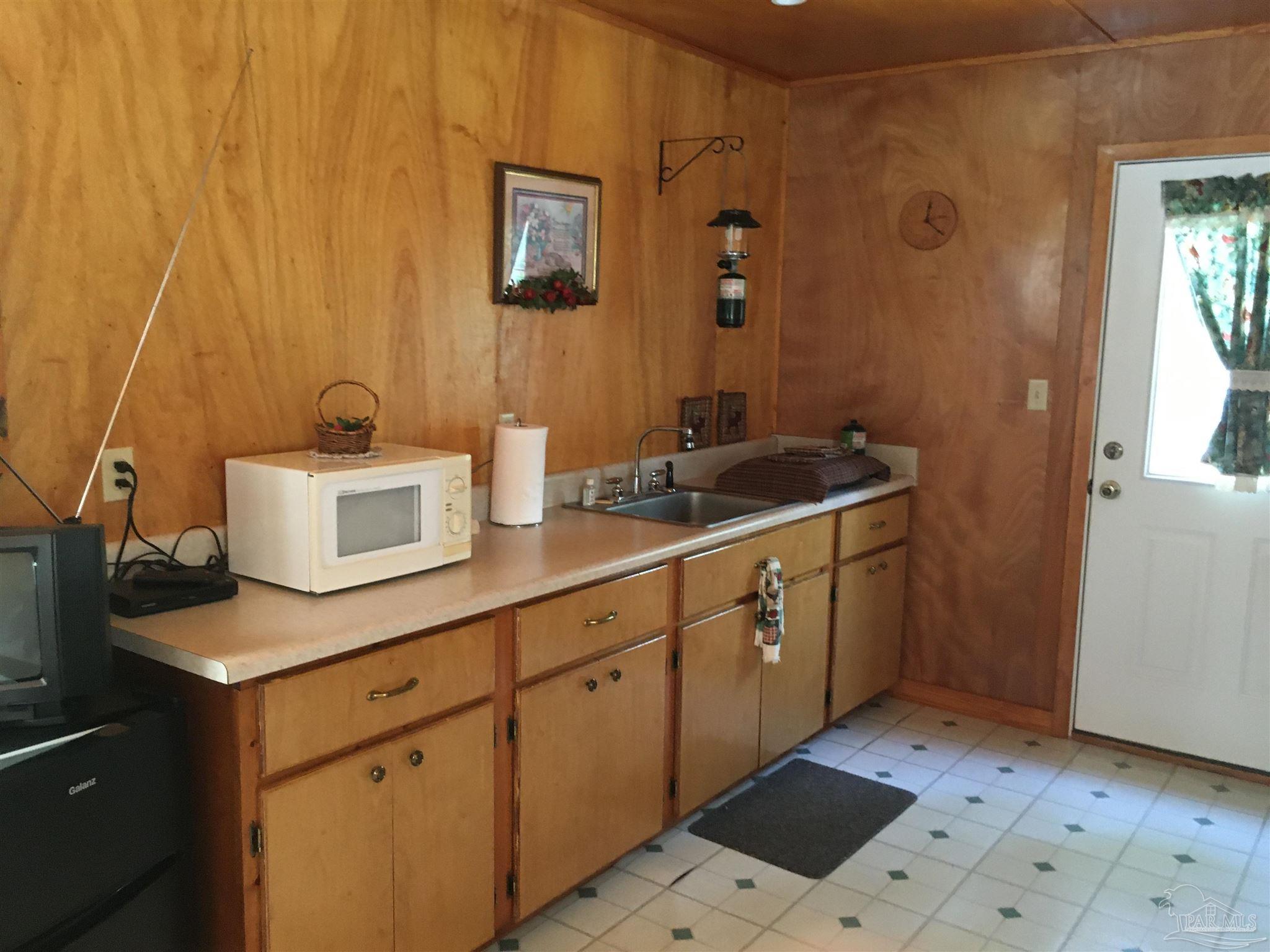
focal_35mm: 29
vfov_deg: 48.2
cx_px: 635
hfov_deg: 61.7
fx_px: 1064
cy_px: 476
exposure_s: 1/20
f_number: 2.2
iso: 200
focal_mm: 4.15
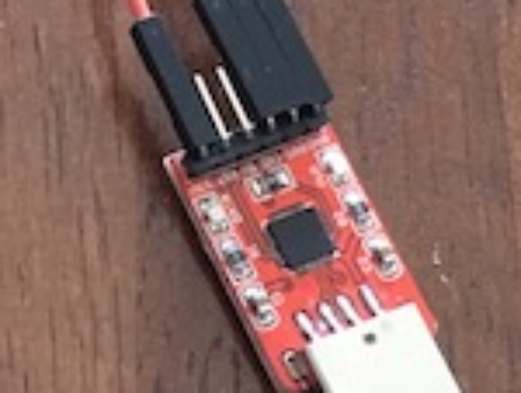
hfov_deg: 16.2
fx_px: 1749
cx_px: -132
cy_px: 94
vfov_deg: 12.8
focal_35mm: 116
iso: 320
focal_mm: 4.15
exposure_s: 1/15
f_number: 2.2
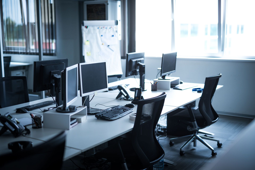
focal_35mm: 50
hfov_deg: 39.6
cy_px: 85
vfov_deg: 27.0
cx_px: 128
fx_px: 354
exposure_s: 1/500
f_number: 1.8
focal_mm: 50
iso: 200
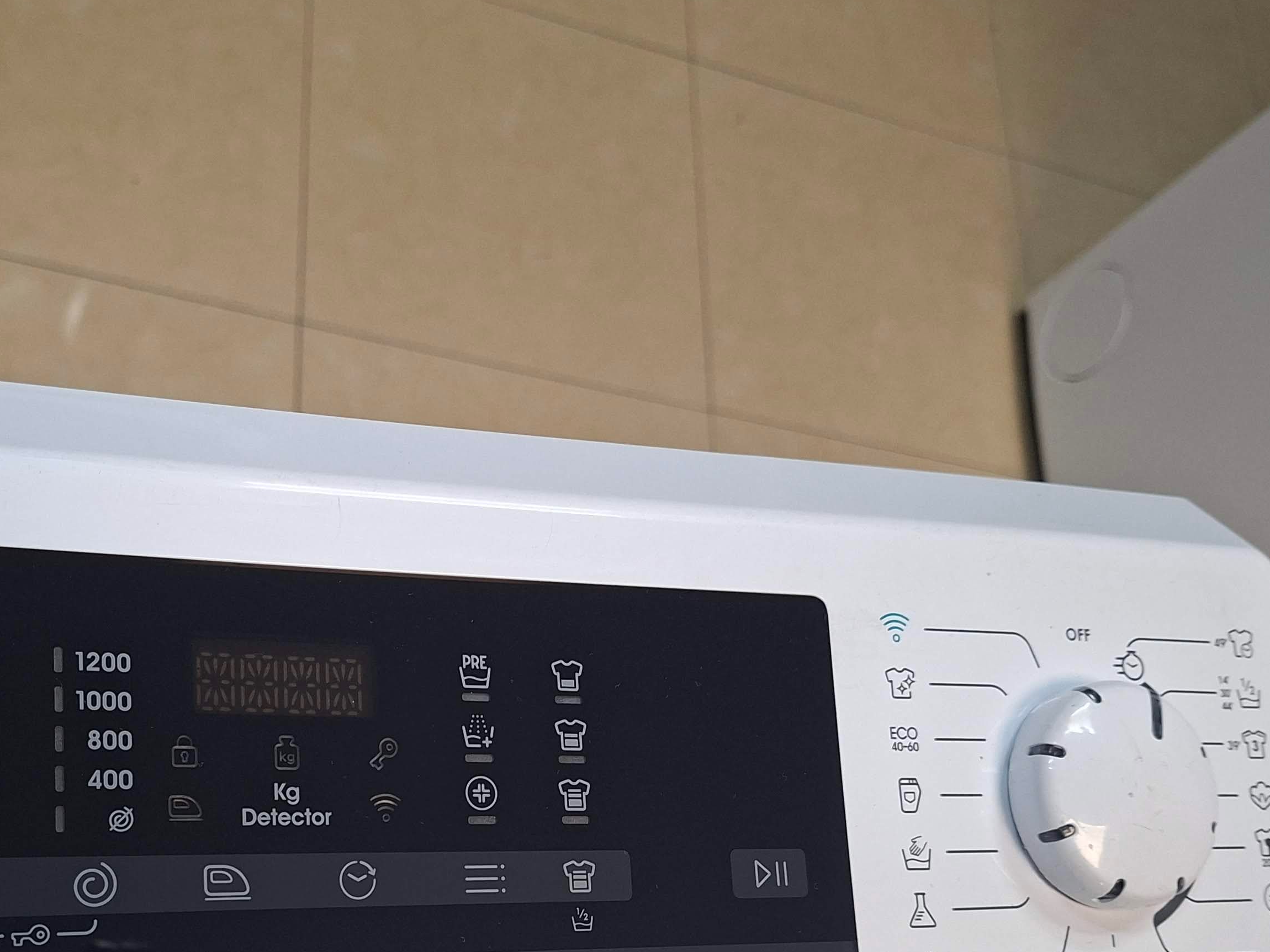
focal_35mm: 40
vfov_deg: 35.0
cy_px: 732
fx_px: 1468
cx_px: 438
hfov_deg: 46.2
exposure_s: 1/100
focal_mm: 5.54
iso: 200
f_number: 1.8
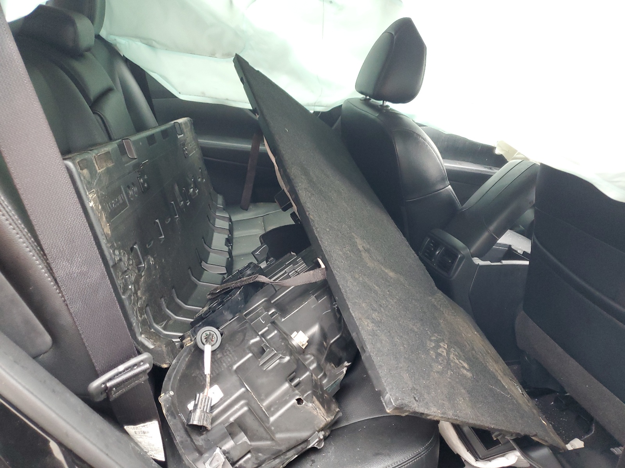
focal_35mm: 26
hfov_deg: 67.3
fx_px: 469
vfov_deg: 53.1
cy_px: 234
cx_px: 312
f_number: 1.5
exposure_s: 1/40
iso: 285
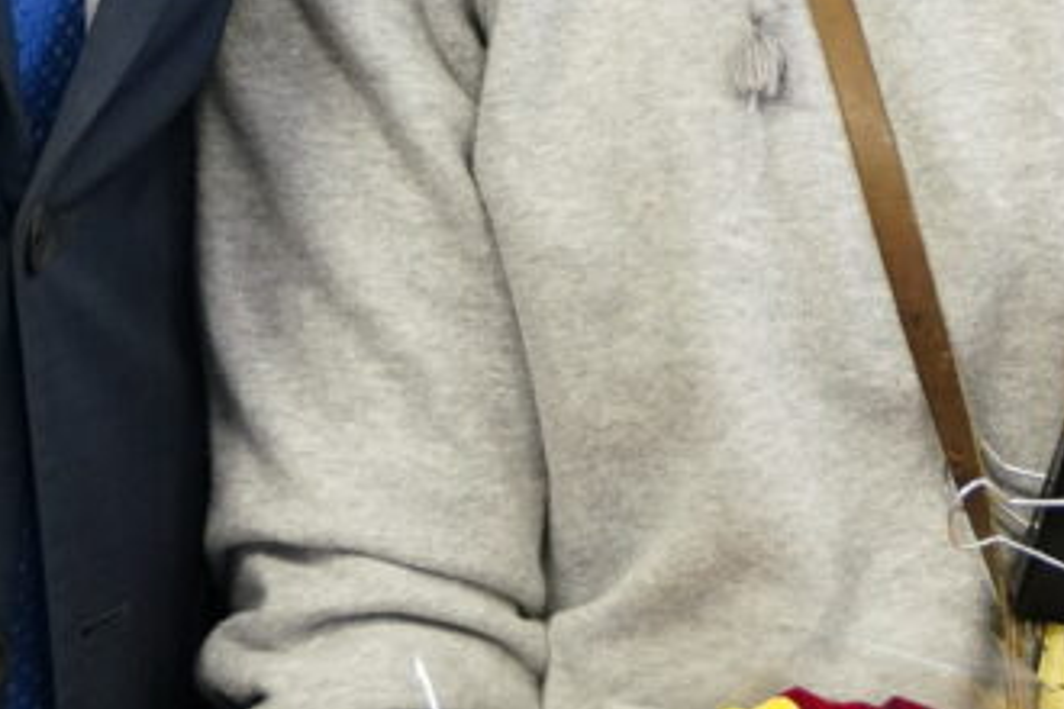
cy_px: -836
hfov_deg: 11.0
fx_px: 5497
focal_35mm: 186
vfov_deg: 7.1
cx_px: 871
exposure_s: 1/125
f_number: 2.8
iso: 2000
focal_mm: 40
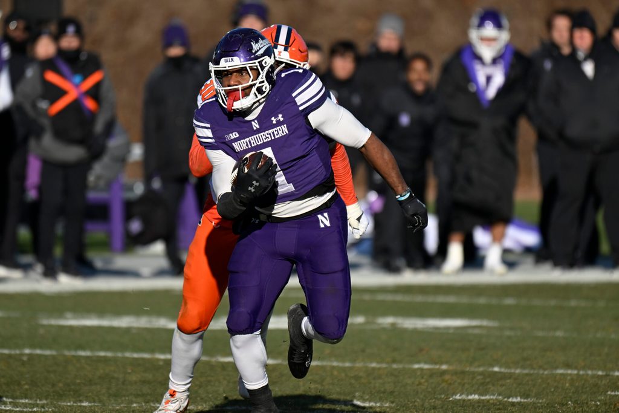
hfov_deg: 3.4
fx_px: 10317
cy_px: 206
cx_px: 310
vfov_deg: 2.3
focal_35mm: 600
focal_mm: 600
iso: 400
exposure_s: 1/2000
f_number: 6.3
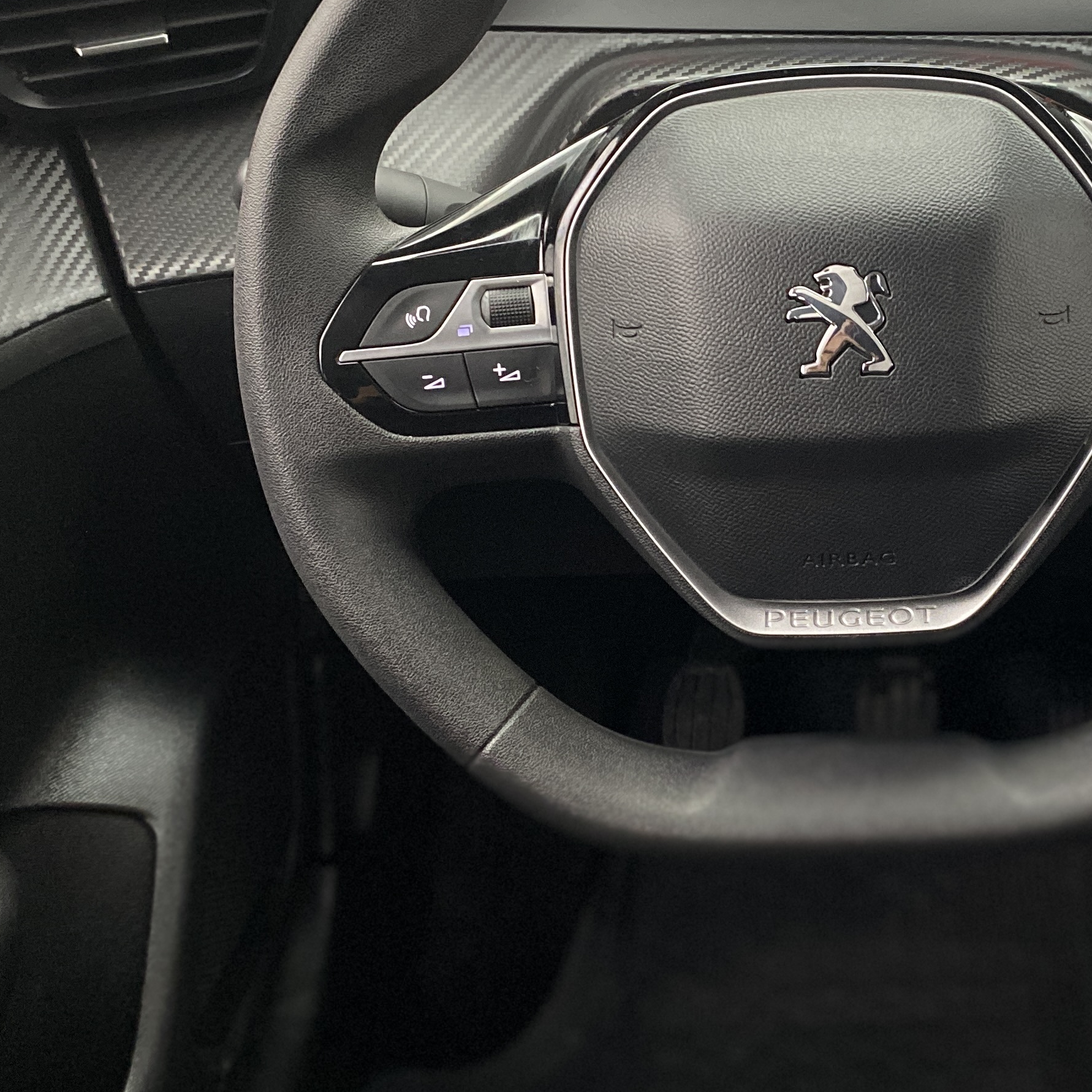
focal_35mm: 52
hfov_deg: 32.1
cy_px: 496
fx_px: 1856
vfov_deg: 32.8
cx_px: 844
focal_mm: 4.25
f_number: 1.8
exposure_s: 1/40
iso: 500
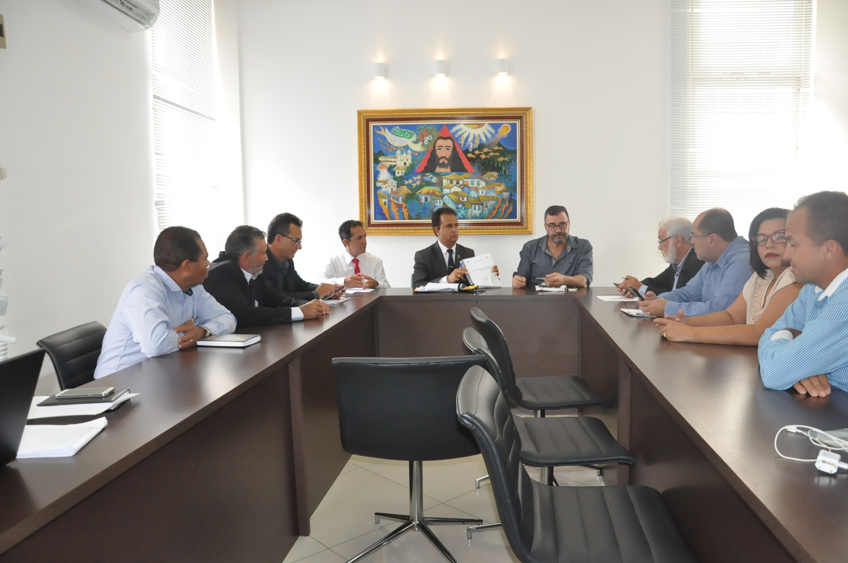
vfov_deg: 47.8
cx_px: 424
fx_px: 635
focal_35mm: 27
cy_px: 282
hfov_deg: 67.4
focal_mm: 18
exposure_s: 1/160
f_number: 5
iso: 2000
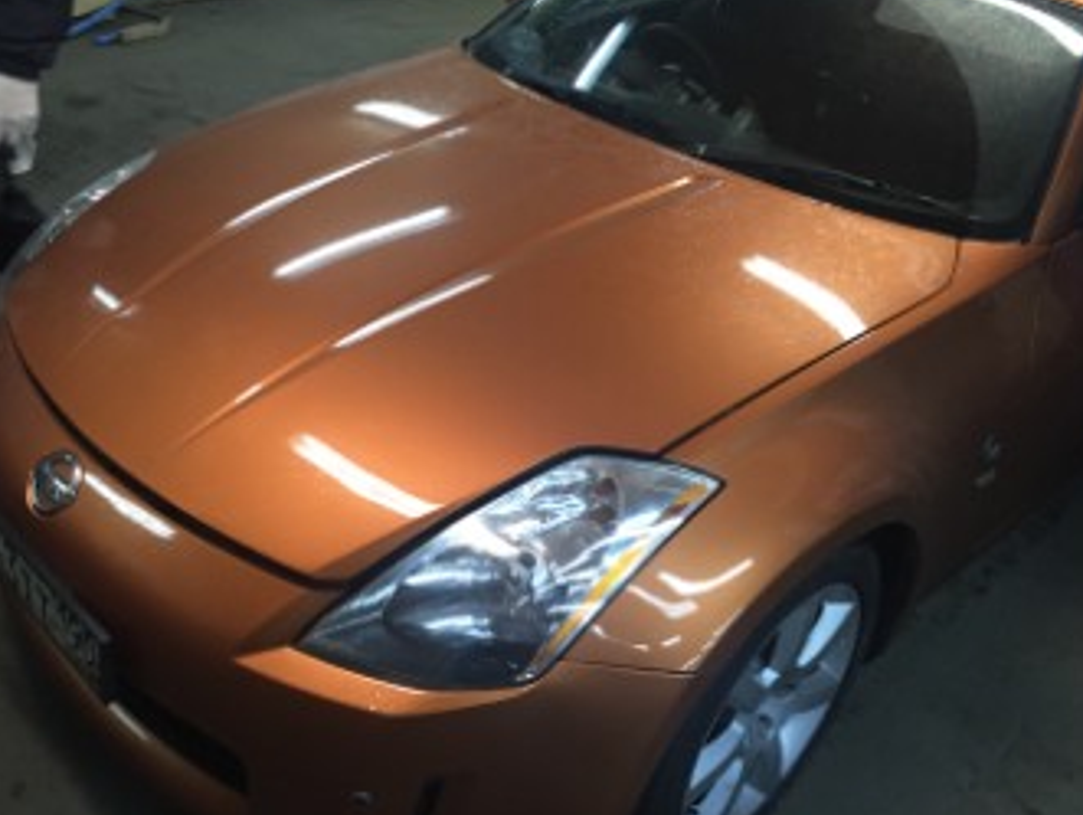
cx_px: 524
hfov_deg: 52.6
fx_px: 1096
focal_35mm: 35
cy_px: 340
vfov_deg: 40.6
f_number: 2.2
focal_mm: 4.15
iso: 200
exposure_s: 1/33
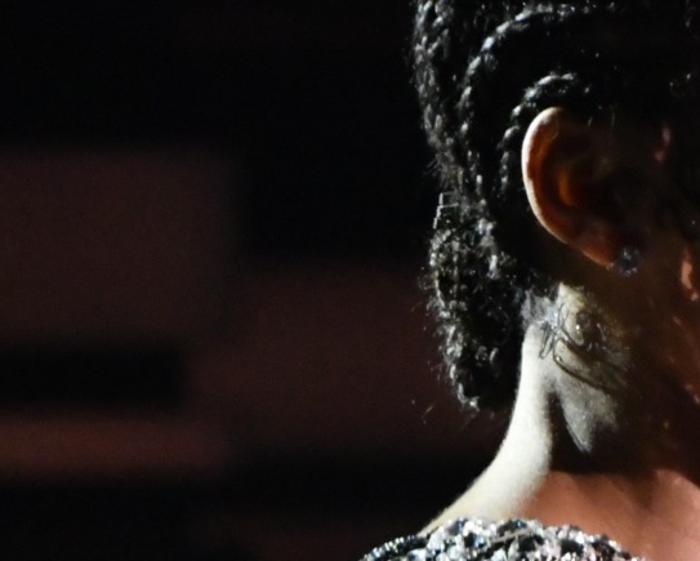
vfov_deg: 0.4
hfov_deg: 0.5
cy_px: 599
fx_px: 75638
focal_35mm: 3649
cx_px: 1006
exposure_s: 1/250
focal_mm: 550
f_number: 5.6
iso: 6400
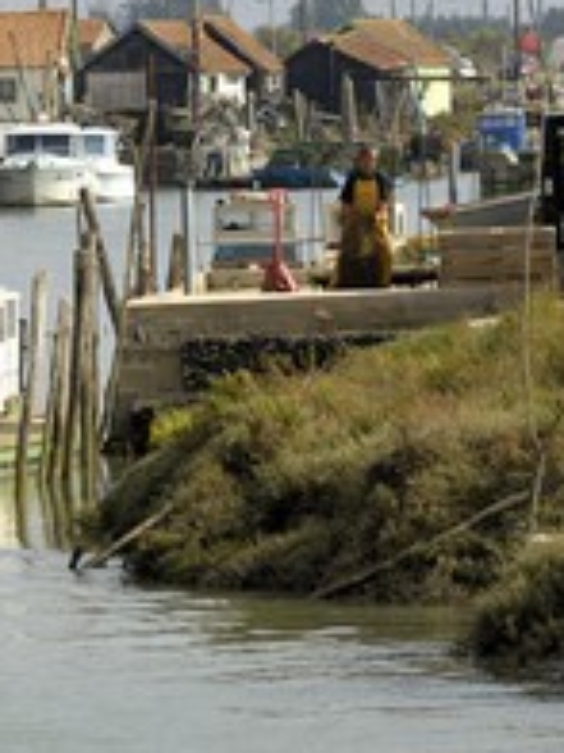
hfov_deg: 3.0
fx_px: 10753
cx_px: -148
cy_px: 250
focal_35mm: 495
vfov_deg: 4.0
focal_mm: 160
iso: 100
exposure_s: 1/160
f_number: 8.5
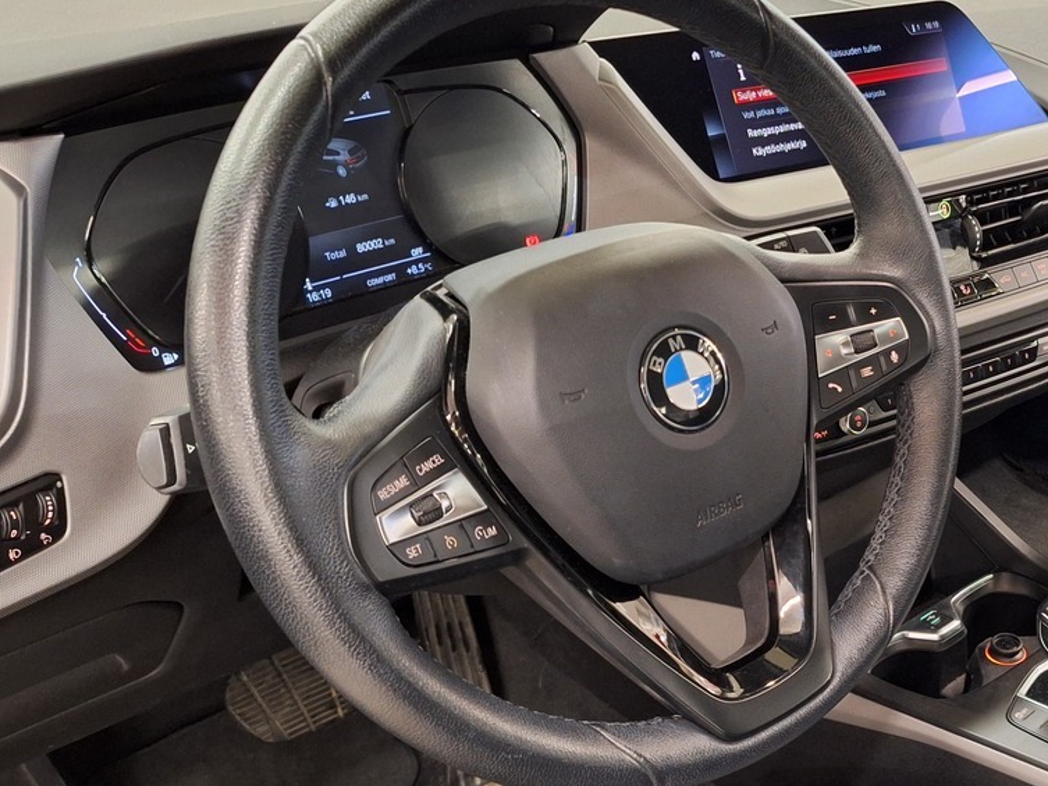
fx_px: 1332
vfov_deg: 32.6
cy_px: 529
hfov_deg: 39.6
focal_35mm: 44
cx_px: 956
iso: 640
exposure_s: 1/20
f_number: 1.8
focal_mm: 5.54
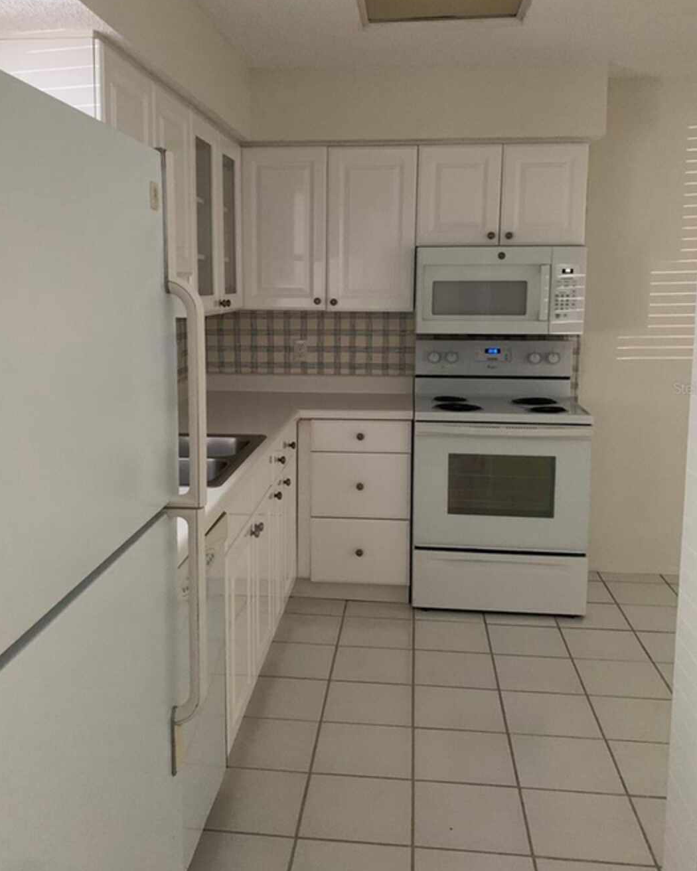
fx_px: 851
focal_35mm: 33
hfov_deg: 44.5
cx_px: 315
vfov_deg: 54.1
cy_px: 388
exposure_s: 1/30
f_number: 1.8
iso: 640
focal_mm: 4.25
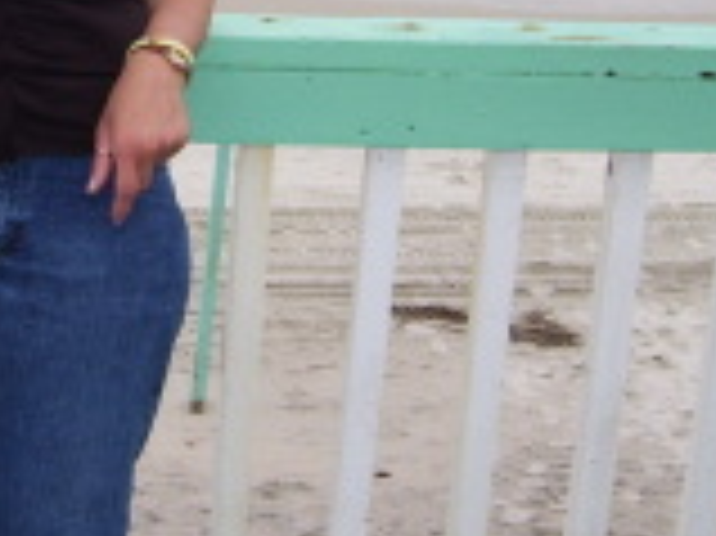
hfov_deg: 18.2
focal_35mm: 105
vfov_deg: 13.8
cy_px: -65
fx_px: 2170
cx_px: -14
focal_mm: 6
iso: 80
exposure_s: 1/350
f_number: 4.8
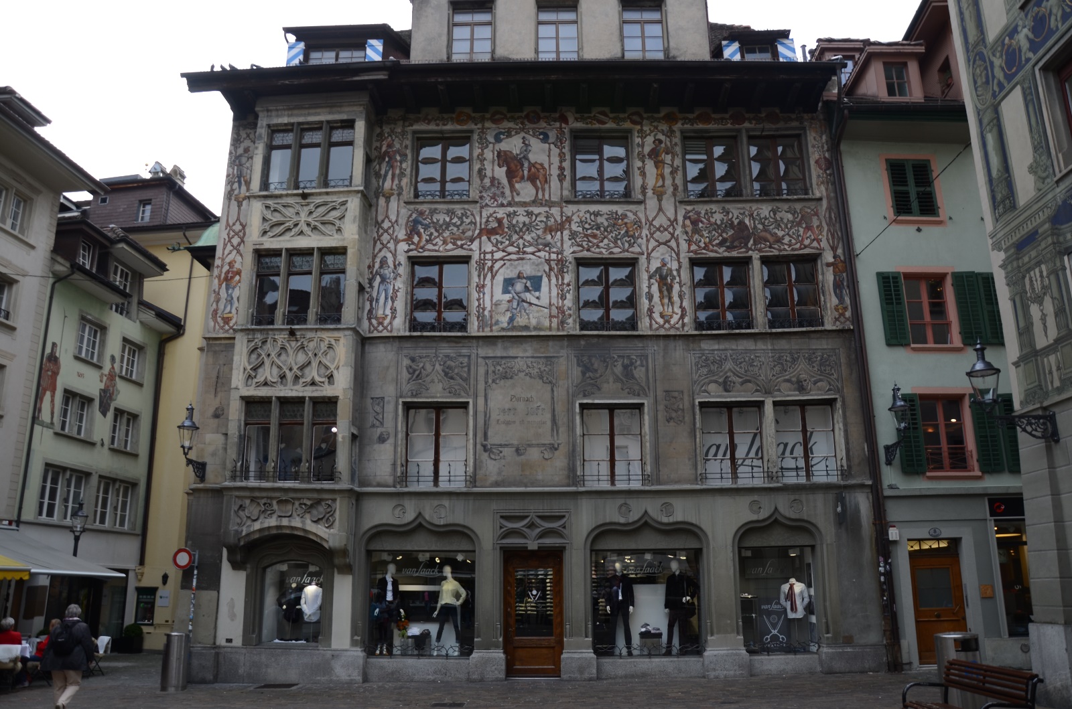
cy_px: 354
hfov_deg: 67.5
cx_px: 536
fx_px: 802
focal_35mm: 27
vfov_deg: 47.7
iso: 100
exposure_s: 1/160
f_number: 5
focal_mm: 18
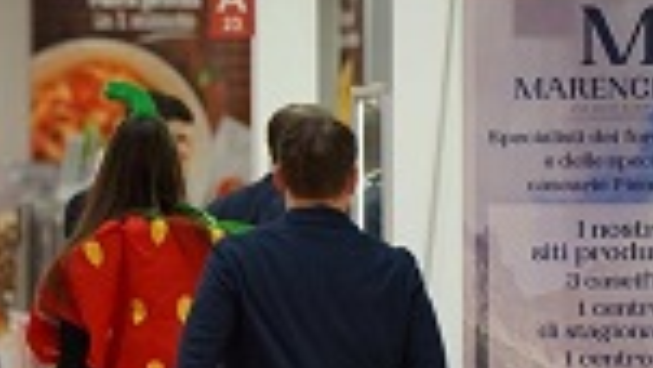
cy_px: 416
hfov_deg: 4.3
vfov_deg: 2.4
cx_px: -48
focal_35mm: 500
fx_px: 8659
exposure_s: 1/200
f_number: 3.5
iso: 1000
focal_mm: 180
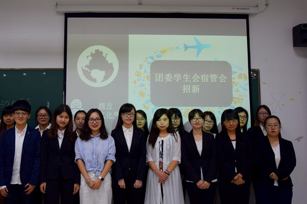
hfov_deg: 48.4
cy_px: 88
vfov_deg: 33.6
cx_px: 116
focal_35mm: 40
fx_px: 338
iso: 450
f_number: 4
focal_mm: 21
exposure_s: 1/60
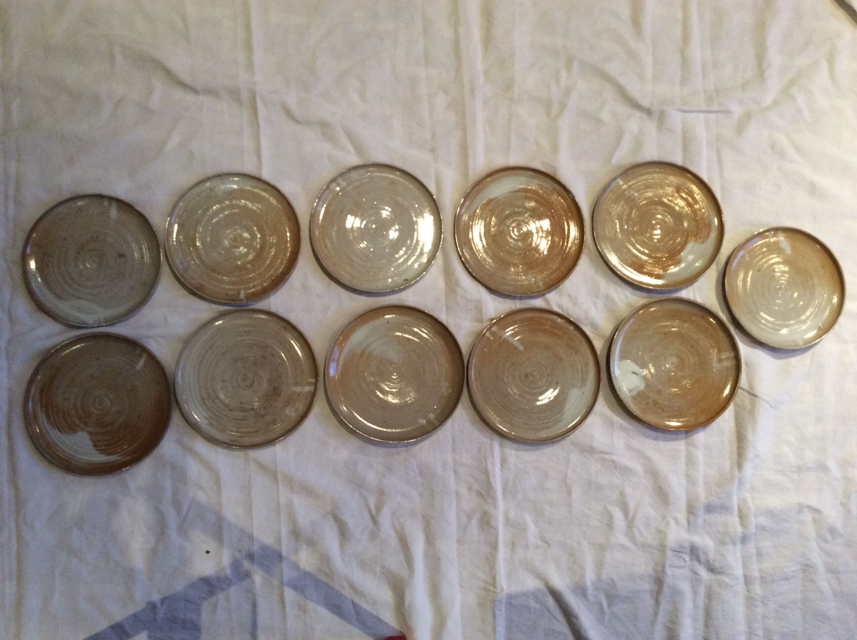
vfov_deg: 44.1
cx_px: 428
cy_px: 320
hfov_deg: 56.9
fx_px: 791
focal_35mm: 32
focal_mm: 3.3
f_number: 2.4
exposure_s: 1/25
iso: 125
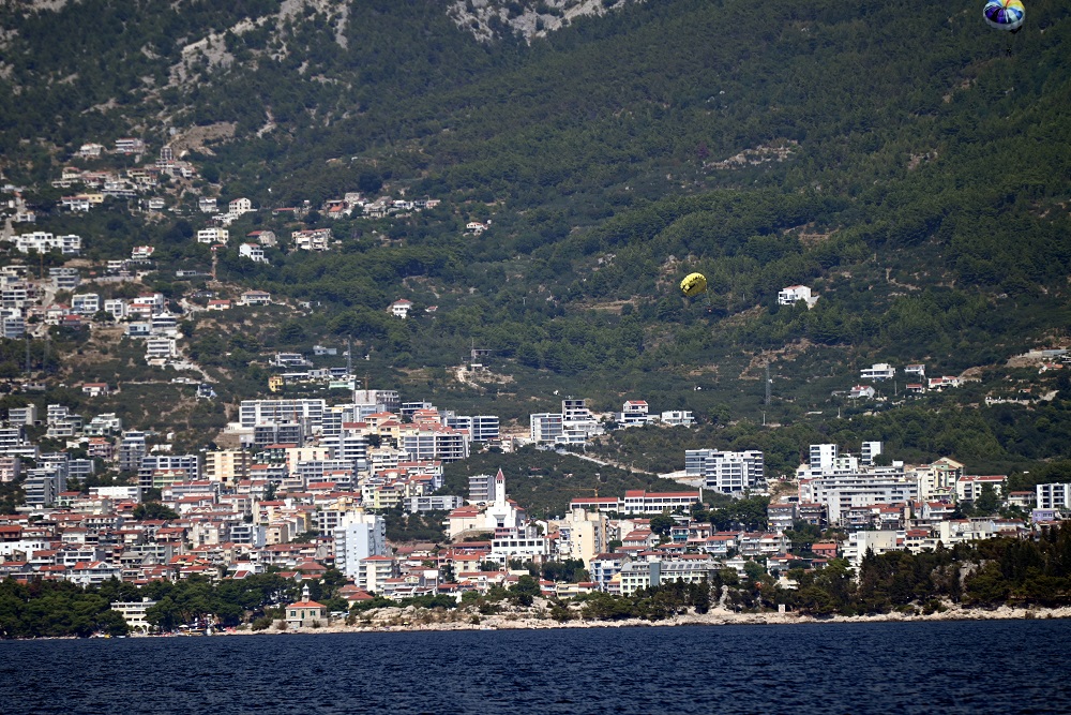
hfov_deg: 6.9
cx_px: 536
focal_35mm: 300
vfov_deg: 4.6
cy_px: 358
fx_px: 8926
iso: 100
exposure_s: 1/640
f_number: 5.6
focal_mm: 300
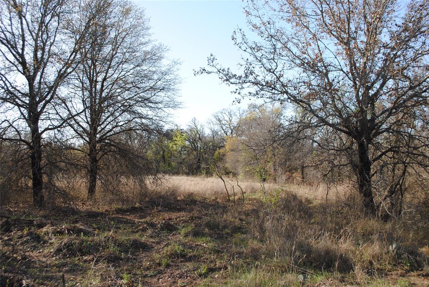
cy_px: 144
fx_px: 429
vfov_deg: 37.0
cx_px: 214
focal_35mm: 36
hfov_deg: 53.1
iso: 100
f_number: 5.6
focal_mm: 24
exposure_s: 1/200
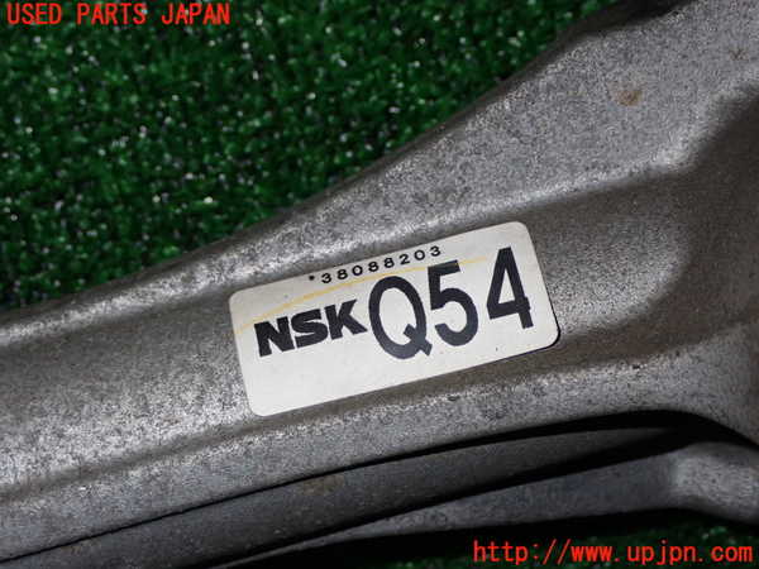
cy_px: 284
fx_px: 1557
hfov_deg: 27.4
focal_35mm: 71
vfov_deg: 20.7
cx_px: 380
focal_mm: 12.73
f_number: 11
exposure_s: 1/60
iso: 250
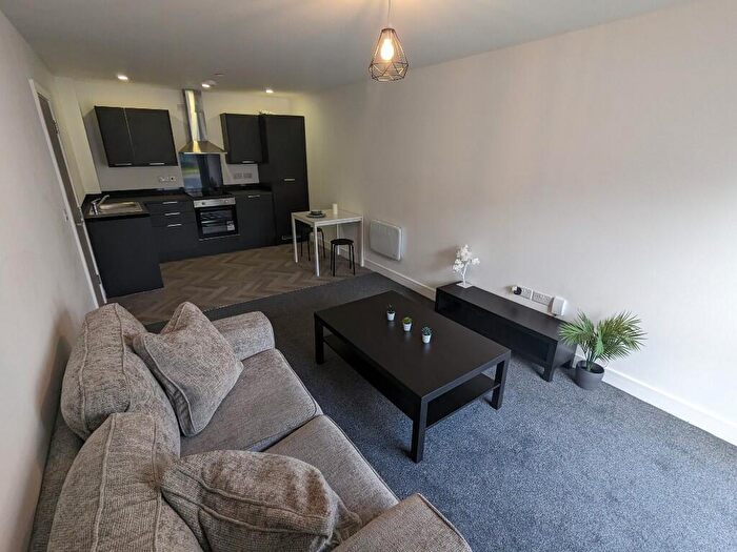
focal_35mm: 16
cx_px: 368
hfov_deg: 94.5
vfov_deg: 78.1
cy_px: 276
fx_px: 341
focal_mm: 2.35
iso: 187
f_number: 2.2
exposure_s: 1/100
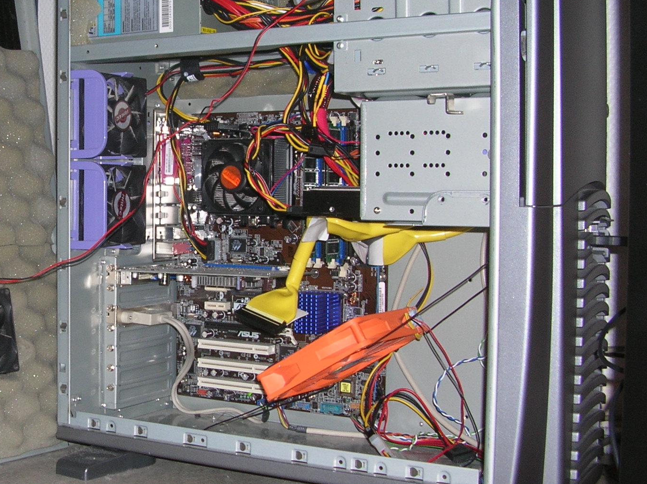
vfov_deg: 24.7
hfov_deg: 31.8
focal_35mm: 59
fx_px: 1102
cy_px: 190
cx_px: 121
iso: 50
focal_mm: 5.8
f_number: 2.8
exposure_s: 1/60.1
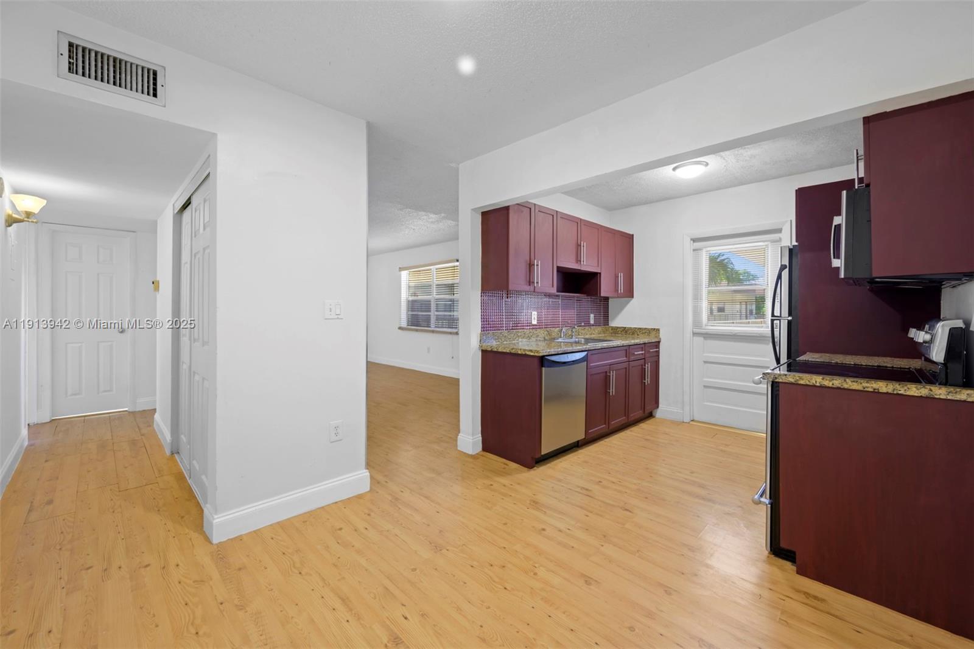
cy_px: 324
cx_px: 487
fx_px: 379
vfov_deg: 81.2
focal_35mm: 14
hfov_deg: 104.3
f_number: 8
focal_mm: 14
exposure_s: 2
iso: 100
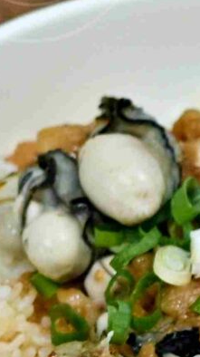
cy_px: 423
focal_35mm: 511
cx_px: 689
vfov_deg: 4.2
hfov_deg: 2.3
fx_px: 4828
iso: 360
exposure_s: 1/200
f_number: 3.2
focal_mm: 50
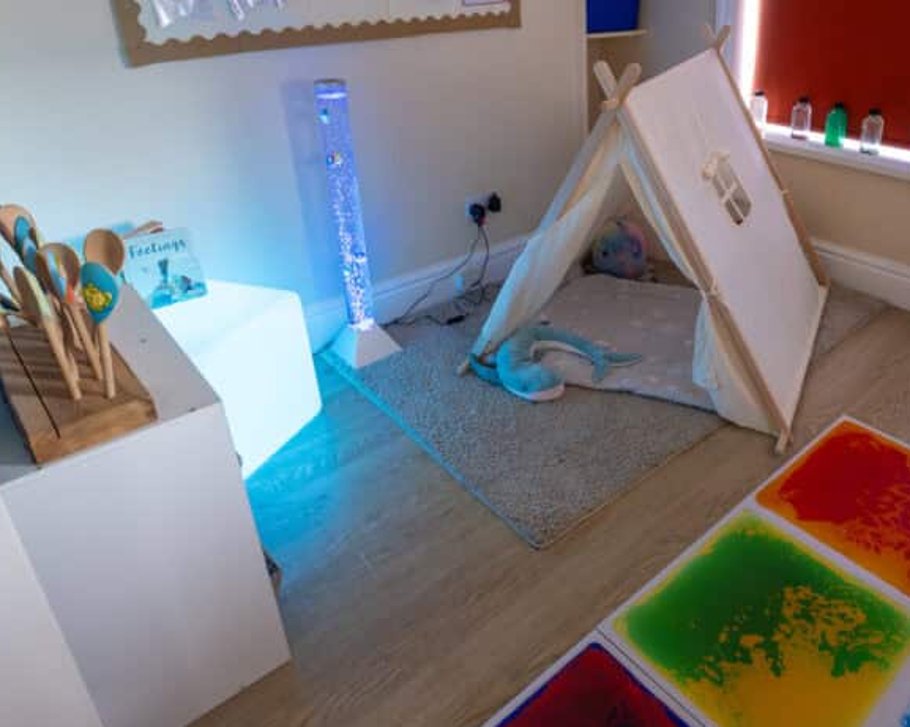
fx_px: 673
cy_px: 261
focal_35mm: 25
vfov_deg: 55.9
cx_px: 642
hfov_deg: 65.4
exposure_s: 1/30
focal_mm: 10
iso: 1600
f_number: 4
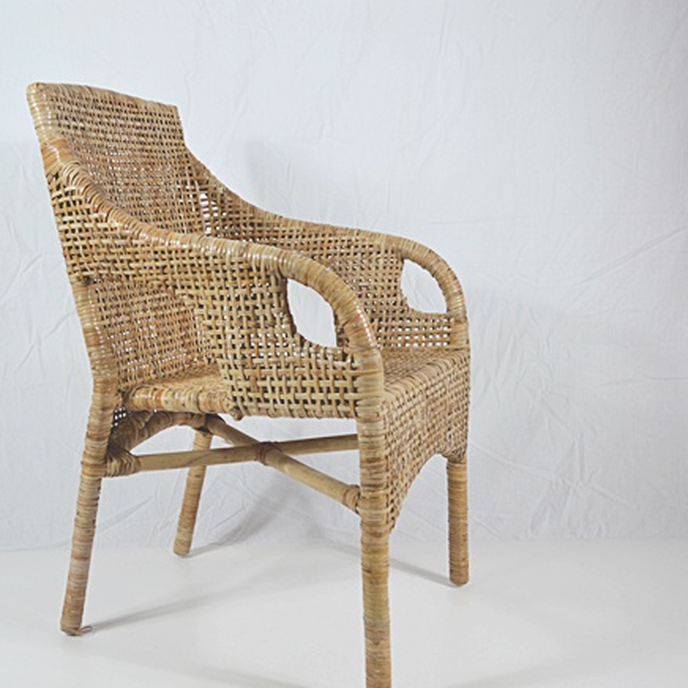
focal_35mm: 45
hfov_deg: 37.1
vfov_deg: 37.5
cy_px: 365
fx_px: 1012
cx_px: 221
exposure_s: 1/80
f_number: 4.5
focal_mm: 22
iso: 400
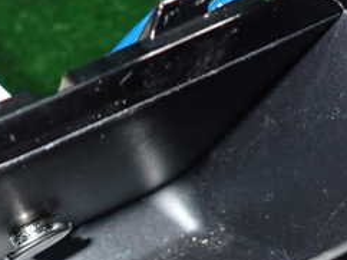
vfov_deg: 22.3
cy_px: 283
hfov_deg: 30.5
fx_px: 621
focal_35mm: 62
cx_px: 70
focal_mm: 4.5
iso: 400
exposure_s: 1/30
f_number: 5.6
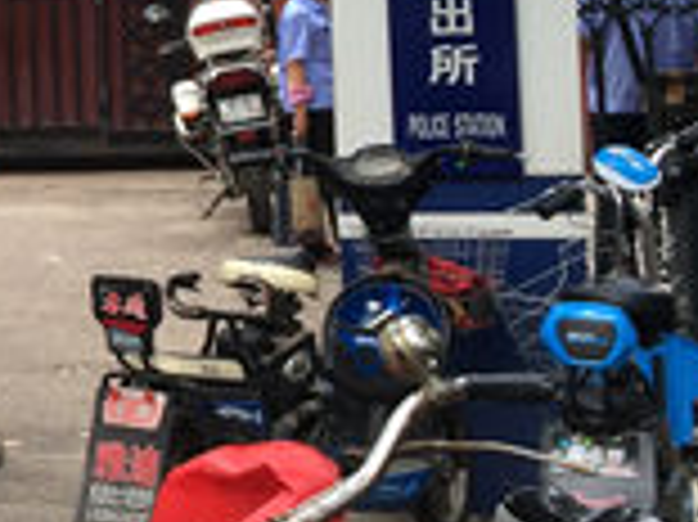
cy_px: -16
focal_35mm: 122
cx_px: -437
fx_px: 2458
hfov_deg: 14.7
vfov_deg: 12.0
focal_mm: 4.15
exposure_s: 1/50
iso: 50
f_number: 2.2
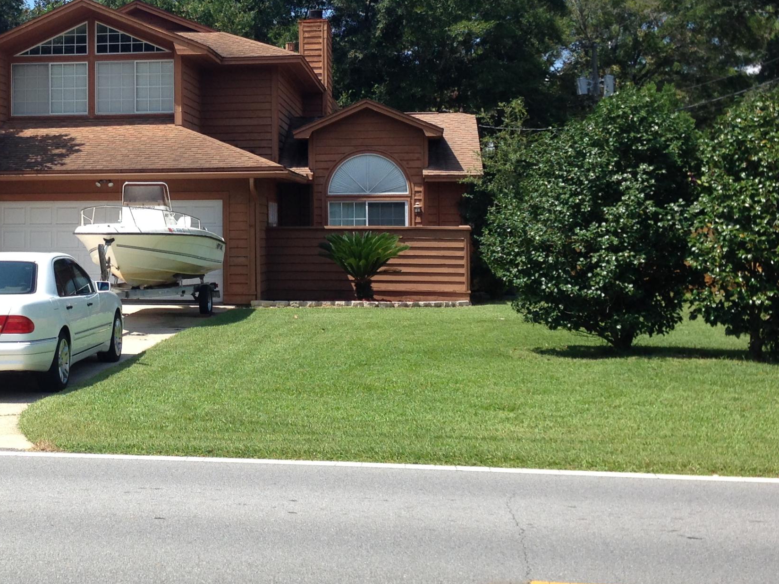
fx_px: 1350
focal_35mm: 60
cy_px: 188
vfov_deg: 24.3
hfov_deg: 31.4
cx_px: 166
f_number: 2.4
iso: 50
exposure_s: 1/1004
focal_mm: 4.12
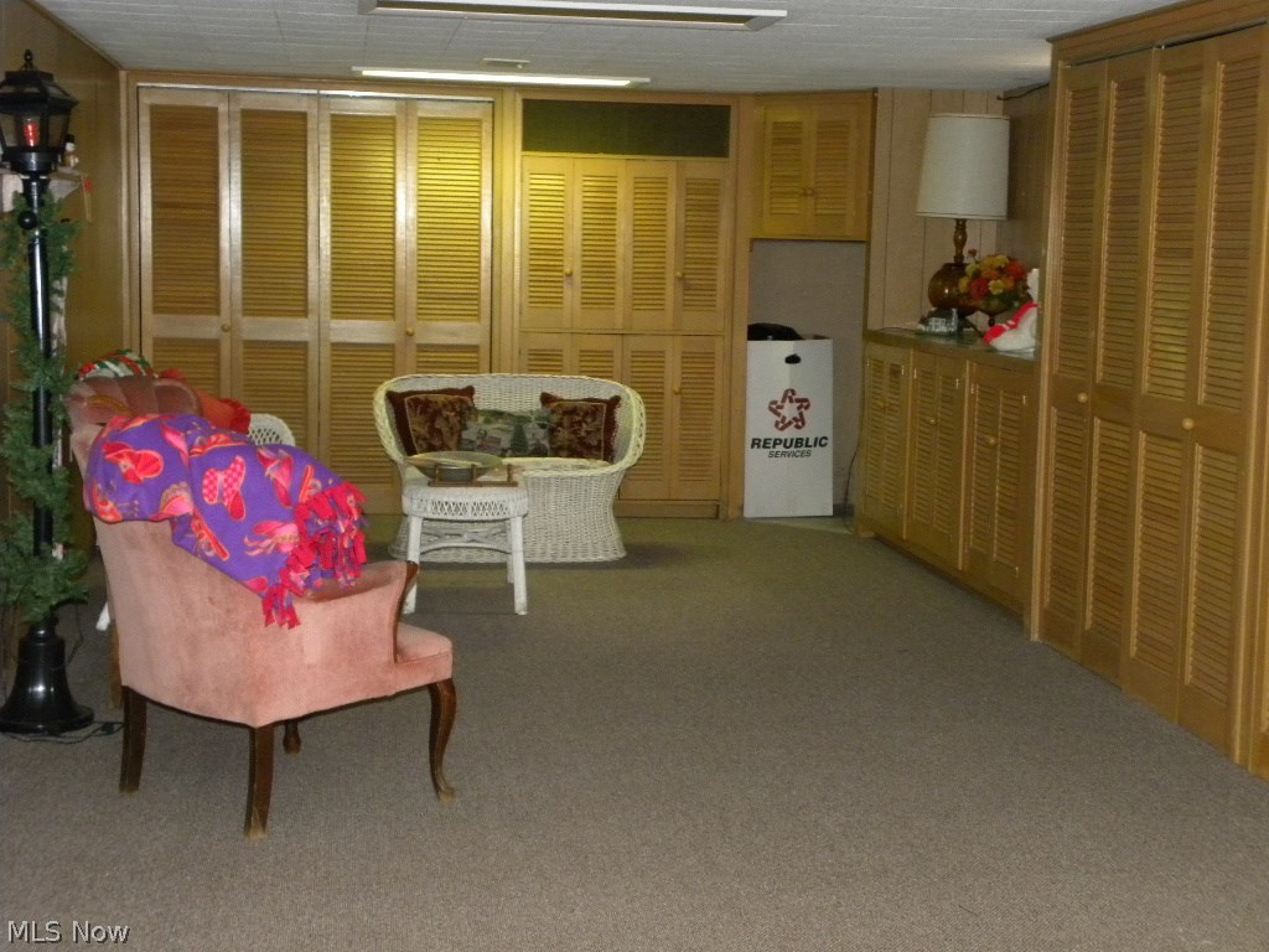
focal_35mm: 58
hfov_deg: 33.2
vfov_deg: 25.2
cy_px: 476
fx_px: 2126
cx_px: 634
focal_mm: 10.3
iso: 408
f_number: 3.5
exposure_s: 1/30
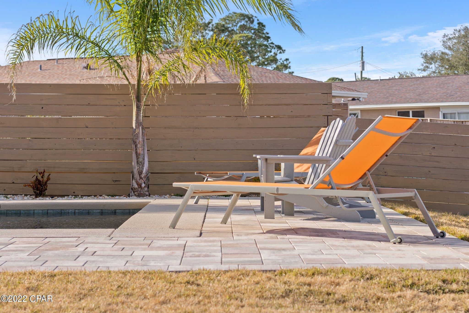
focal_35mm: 82
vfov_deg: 16.6
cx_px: 234
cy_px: 156
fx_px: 1068
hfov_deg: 24.8
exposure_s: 1/640
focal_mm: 55
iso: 125
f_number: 4.5
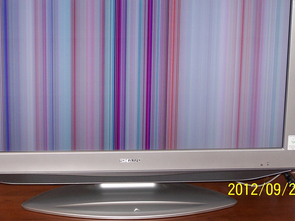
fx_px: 1065
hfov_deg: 15.8
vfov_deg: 11.9
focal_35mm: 125
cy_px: 81
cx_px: 129
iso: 140
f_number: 3.2
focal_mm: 15.6
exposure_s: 1/80
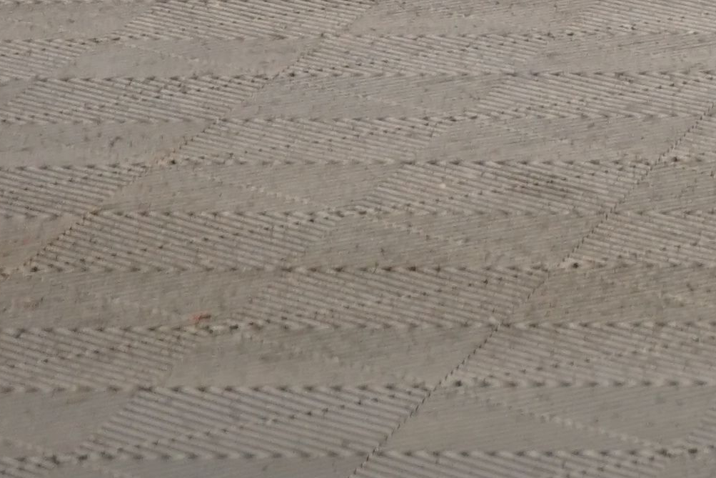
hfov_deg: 5.7
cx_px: 2108
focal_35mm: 341
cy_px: -915
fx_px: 6783
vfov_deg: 3.9
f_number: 5.6
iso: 800
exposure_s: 1/50
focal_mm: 57
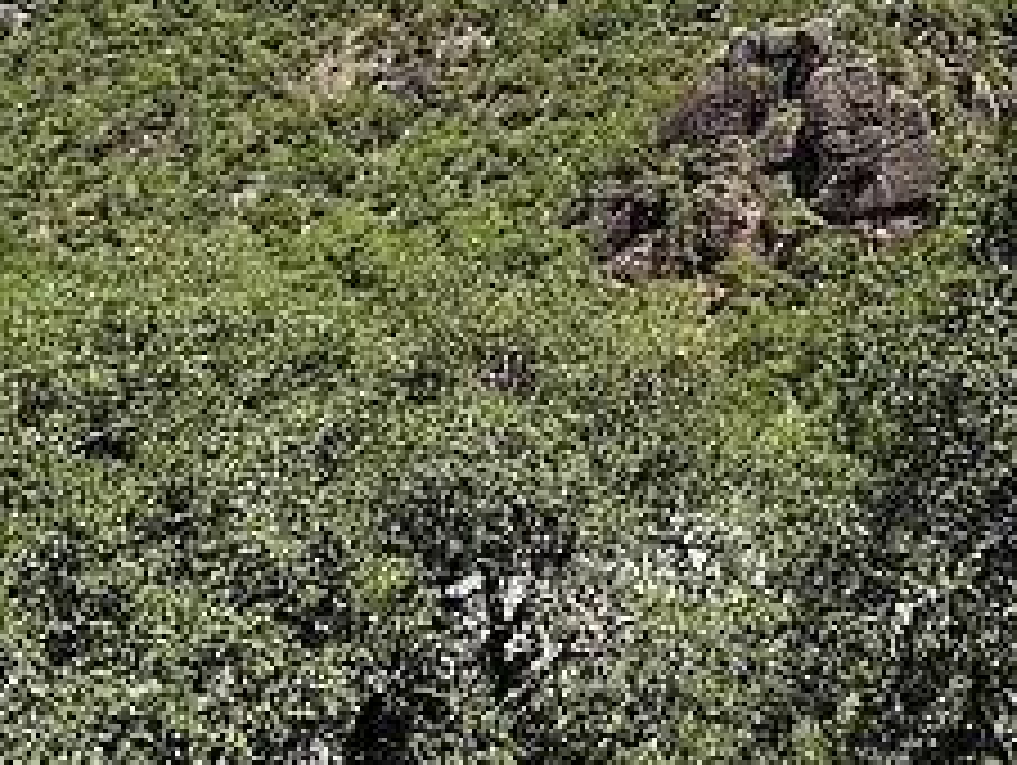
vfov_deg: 28.6
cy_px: -76
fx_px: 1353
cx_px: 968
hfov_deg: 37.7
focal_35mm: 46
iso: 32
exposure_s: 1/2538
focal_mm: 1.57
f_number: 1.8
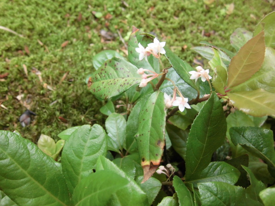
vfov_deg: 45.4
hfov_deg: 58.4
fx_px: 246
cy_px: 103
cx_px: 138
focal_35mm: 31
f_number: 2.9
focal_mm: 5.5
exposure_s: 1/60
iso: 100
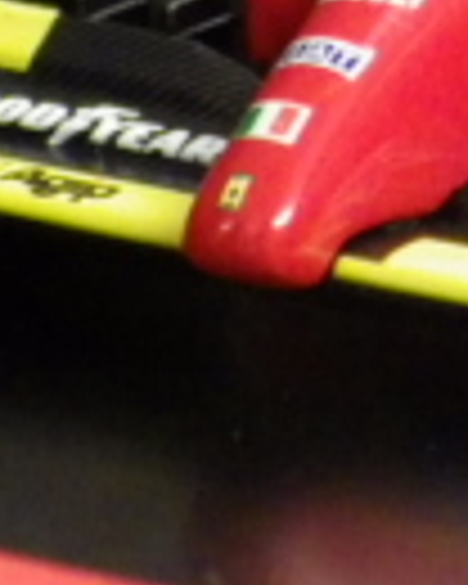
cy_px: -378
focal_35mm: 494
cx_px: 1058
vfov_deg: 3.9
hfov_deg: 3.1
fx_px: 8553
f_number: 4.6
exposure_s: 1/30
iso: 1250
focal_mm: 18.4
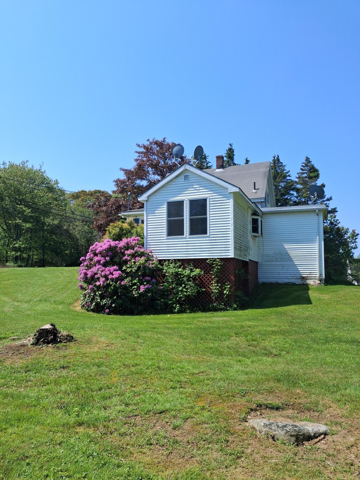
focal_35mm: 27
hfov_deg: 51.4
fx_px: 374
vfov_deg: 65.3
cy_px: 240
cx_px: 180
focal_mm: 4
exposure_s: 1/477
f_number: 1.8
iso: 20
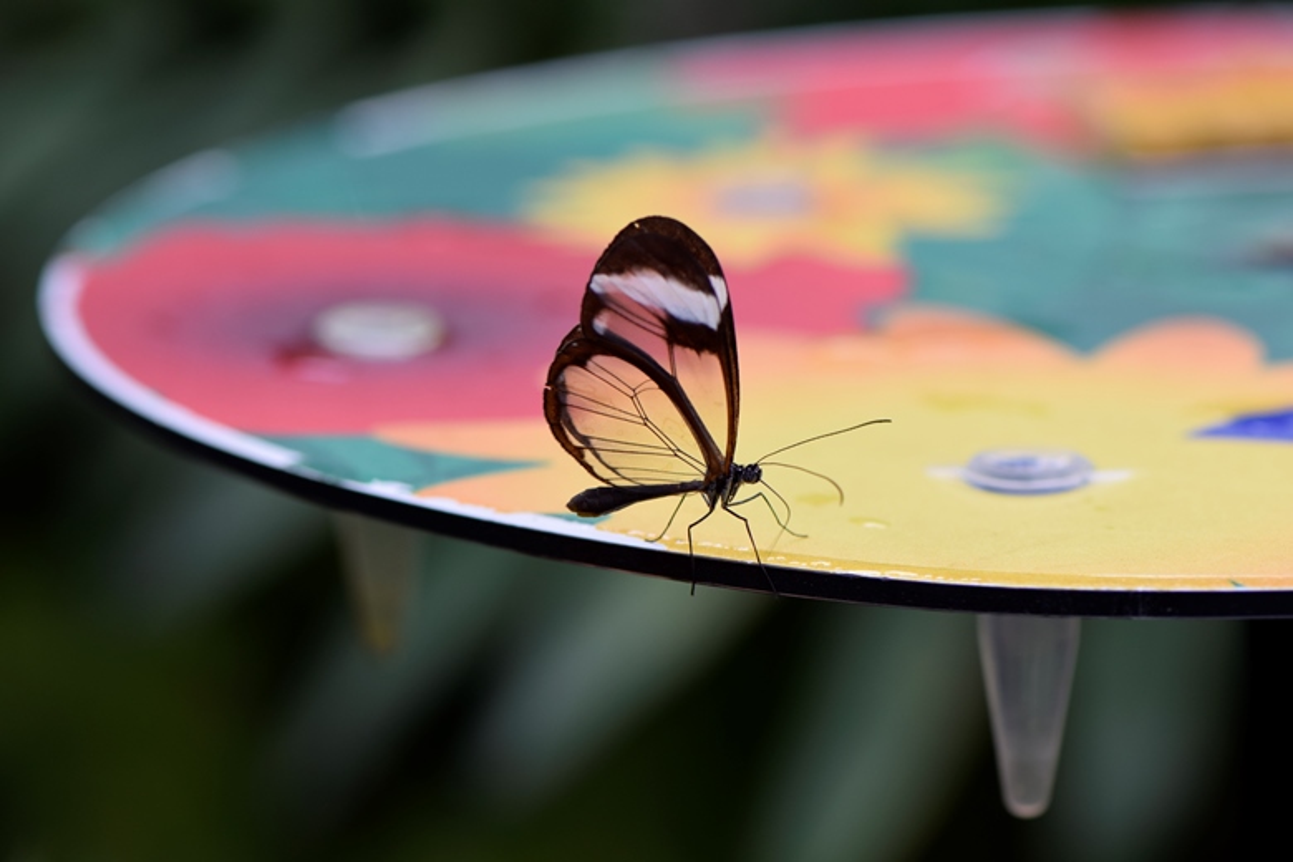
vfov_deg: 8.7
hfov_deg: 13.0
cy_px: 431
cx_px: 646
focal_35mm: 158
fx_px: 5656
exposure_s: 1/80
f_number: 5.6
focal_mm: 105
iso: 200
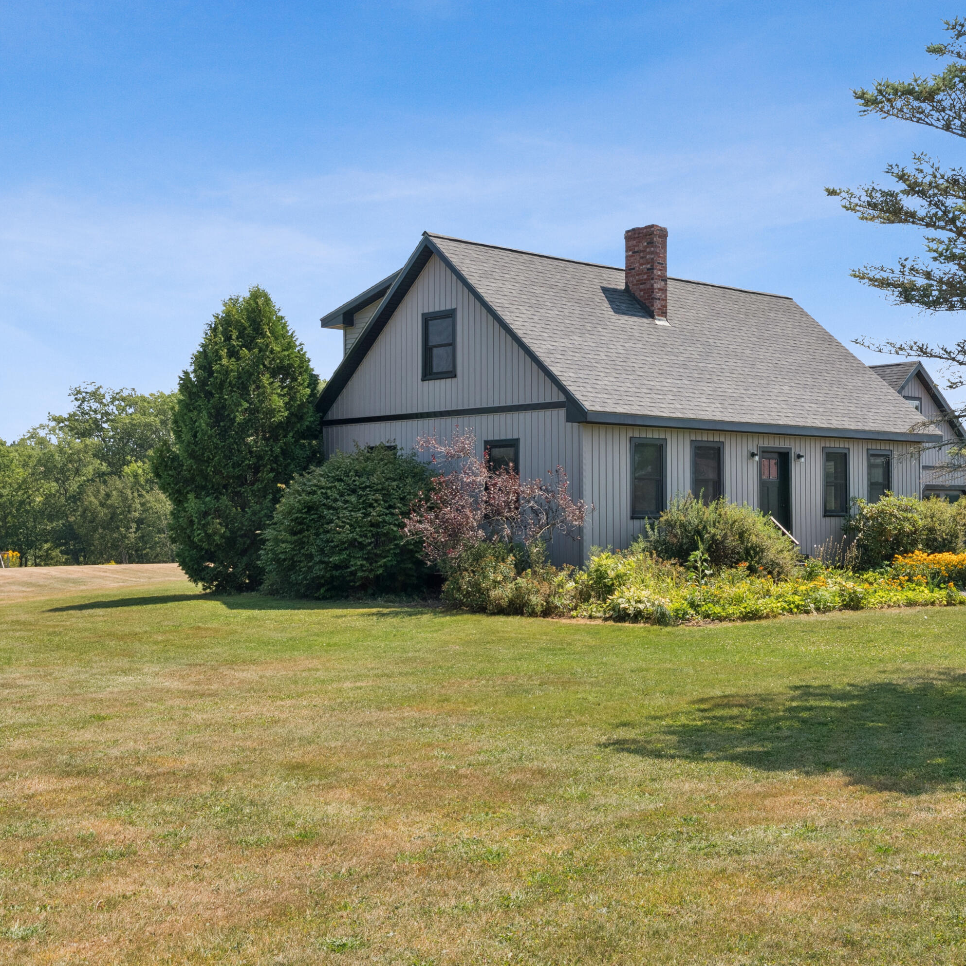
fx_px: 1421
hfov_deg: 37.0
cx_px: 671
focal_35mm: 45
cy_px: 482
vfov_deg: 37.6
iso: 320
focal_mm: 35
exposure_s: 1/50
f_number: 20
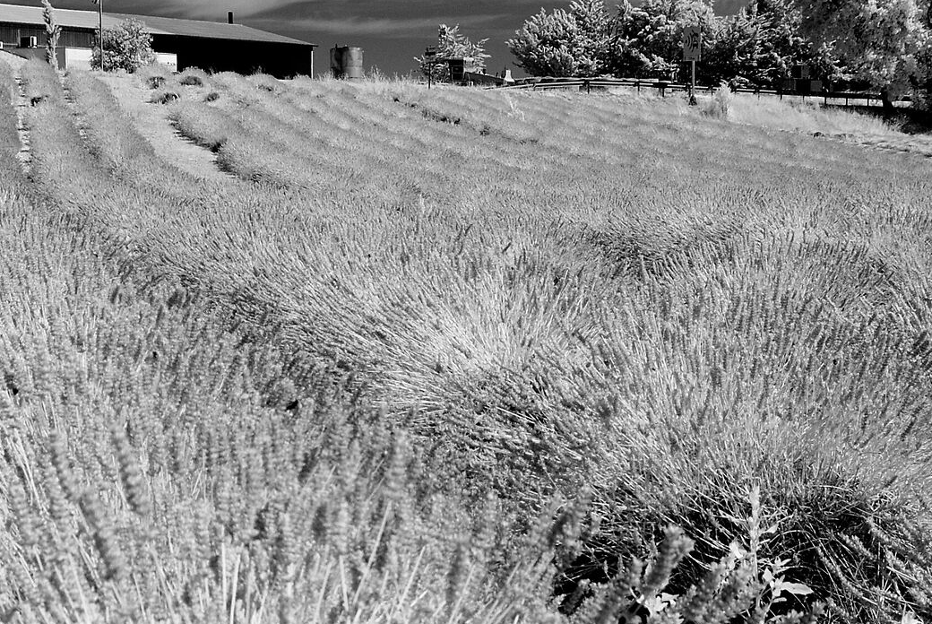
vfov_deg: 15.1
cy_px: 503
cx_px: 288
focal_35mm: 90
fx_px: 2333
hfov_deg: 22.5
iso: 200
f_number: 9
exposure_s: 1/250
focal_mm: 26
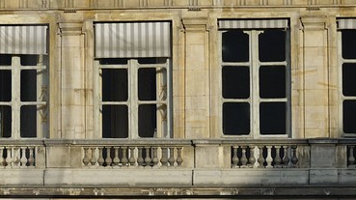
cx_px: -333
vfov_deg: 3.8
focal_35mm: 318
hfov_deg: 6.6
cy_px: 94
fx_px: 3000
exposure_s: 1/160
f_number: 10
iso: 200
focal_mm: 70
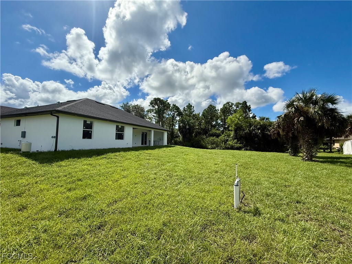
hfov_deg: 102.1
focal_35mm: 14
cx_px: 176
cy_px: 132
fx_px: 142
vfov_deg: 85.7
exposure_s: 1/5155
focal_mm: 2.22
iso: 64
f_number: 2.2
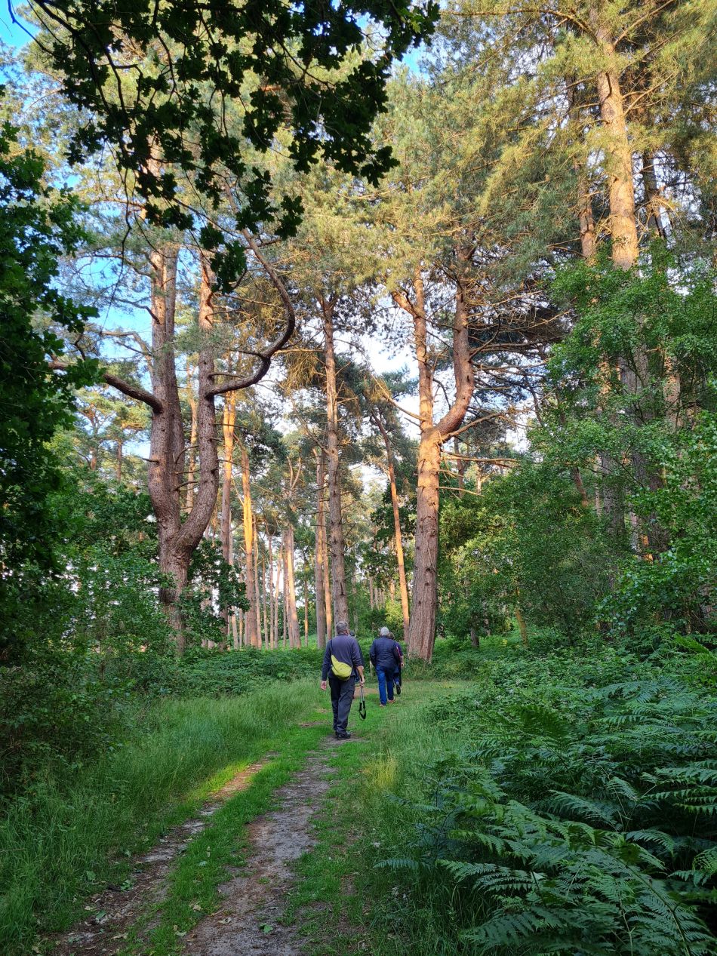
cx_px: 358
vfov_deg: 67.3
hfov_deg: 53.1
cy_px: 478
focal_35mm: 26
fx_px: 718
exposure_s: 1/103
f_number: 1.8
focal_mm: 5.4
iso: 50
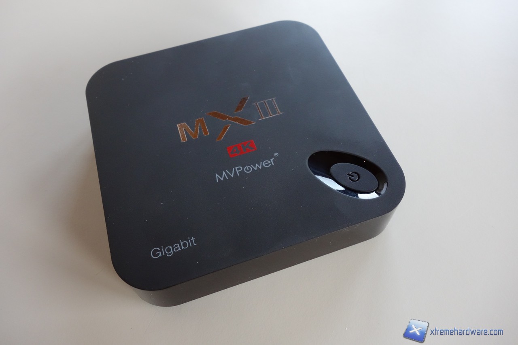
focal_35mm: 28
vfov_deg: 46.4
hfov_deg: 65.5
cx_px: 259
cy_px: 172
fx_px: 403
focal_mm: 10.4
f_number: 5.6
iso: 1000
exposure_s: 1/30
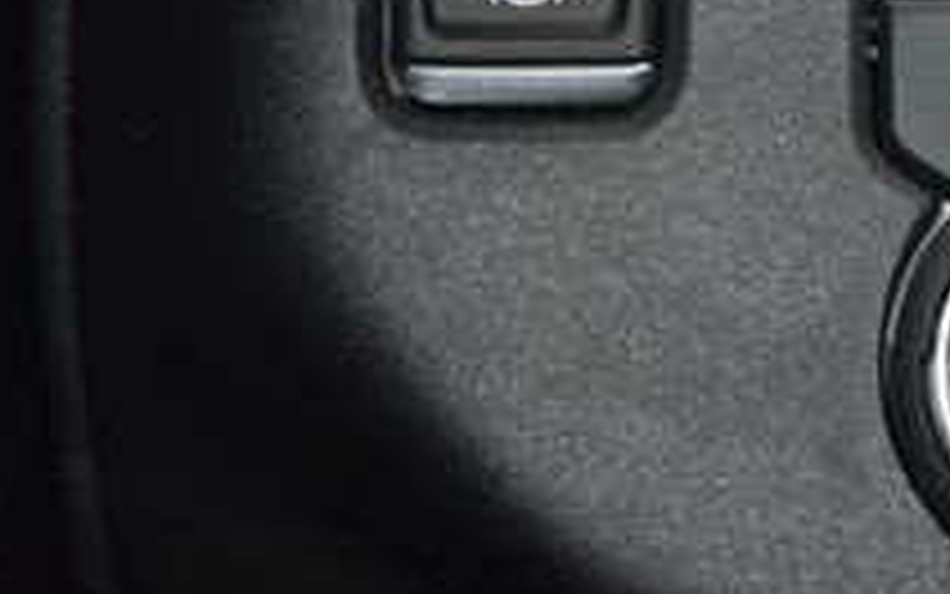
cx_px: 1094
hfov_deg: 6.4
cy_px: -7
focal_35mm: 325
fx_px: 8417
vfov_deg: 4.0
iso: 1400
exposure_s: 1/15
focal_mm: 70
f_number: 4.5
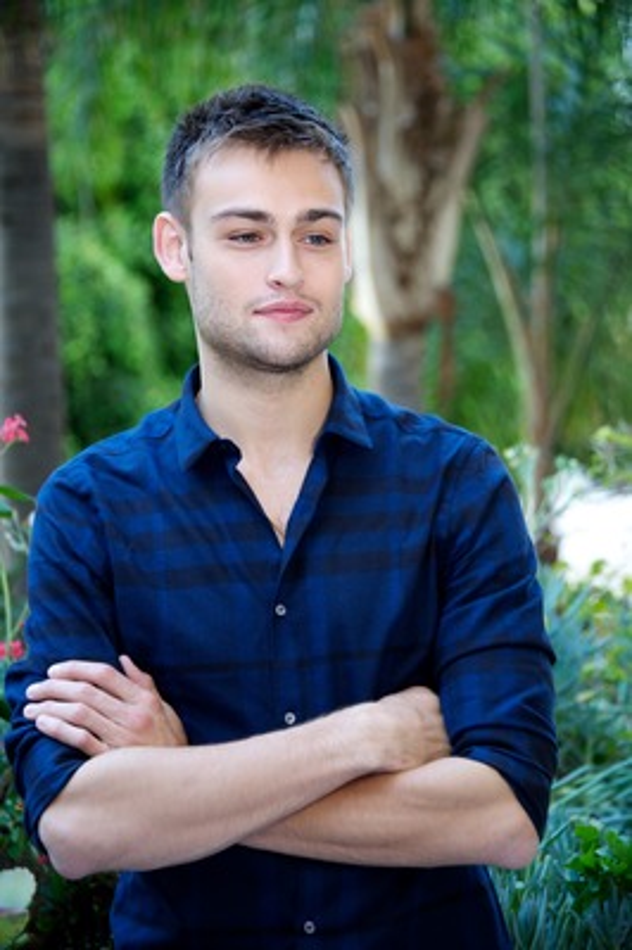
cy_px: 475
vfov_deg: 16.4
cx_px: 316
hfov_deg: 10.9
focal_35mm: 125
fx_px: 3297
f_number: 5.6
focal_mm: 125
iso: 800
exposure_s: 1/60
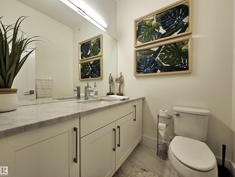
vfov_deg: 89.9
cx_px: 118
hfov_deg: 106.2
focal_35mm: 13
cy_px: 88
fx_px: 88
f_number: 2.2
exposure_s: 1/120
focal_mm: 2.2
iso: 80
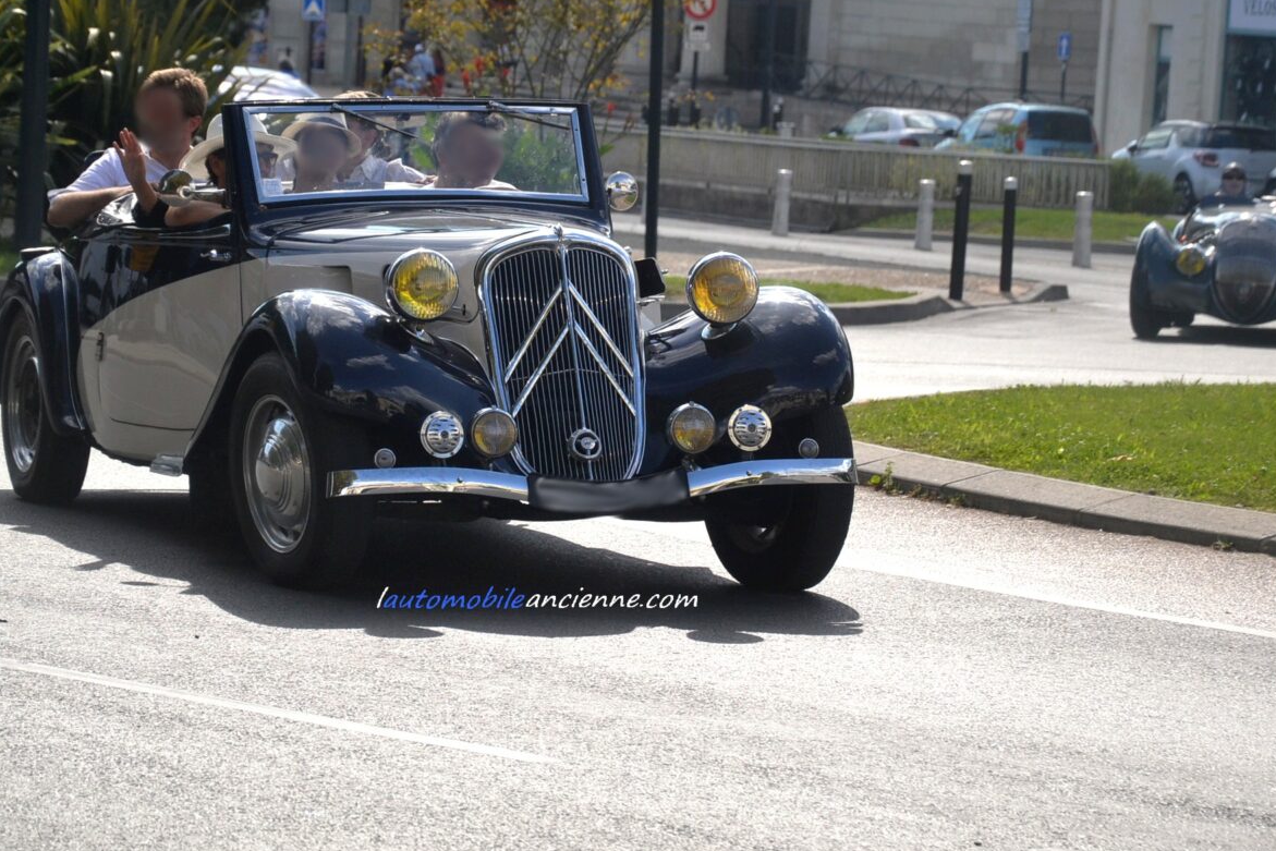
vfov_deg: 7.6
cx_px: 573
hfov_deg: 11.4
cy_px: 323
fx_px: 6416
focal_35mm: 181
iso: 400
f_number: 5.6
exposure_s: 1/1250
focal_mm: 92
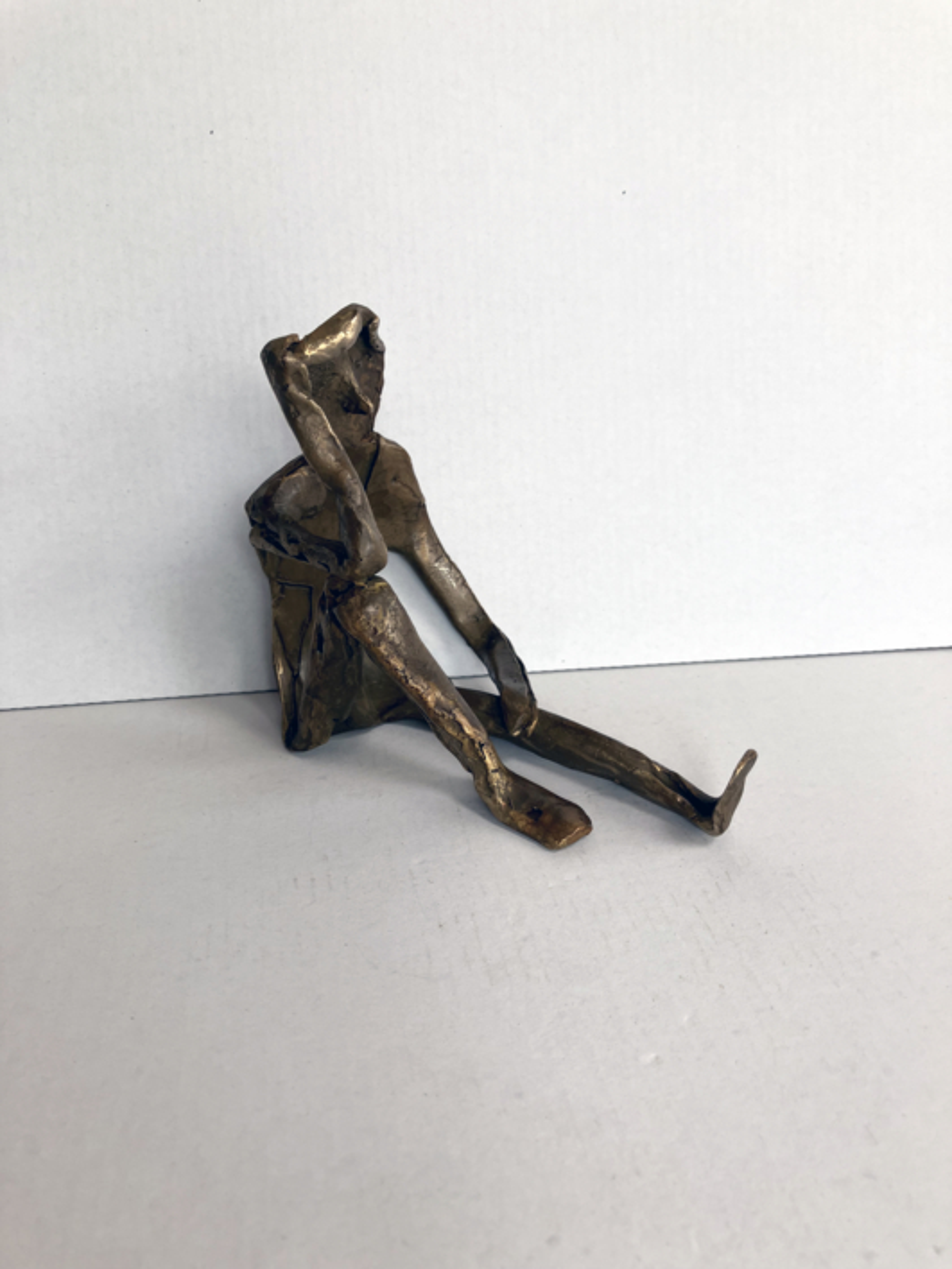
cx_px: 476
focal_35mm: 28
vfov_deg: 63.4
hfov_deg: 49.7
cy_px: 634
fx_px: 1027
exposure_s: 1/100
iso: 25
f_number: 1.8
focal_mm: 3.99
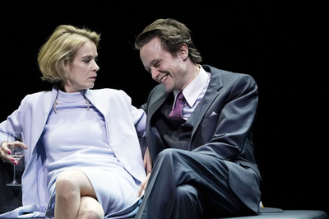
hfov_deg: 5.9
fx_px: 3214
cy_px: 118
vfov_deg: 3.9
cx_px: 149
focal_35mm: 352
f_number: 6.3
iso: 4000
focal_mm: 312
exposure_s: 1/160
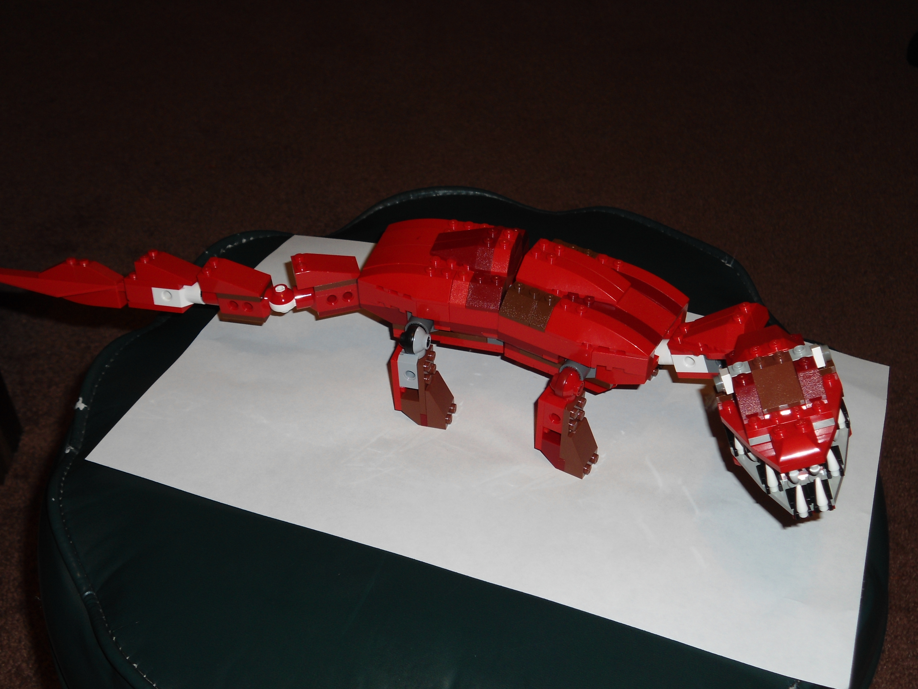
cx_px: 459
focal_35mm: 44
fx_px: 1167
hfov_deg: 42.9
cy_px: 344
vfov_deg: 32.9
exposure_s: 1/50
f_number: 3.5
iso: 80
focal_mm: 7.9
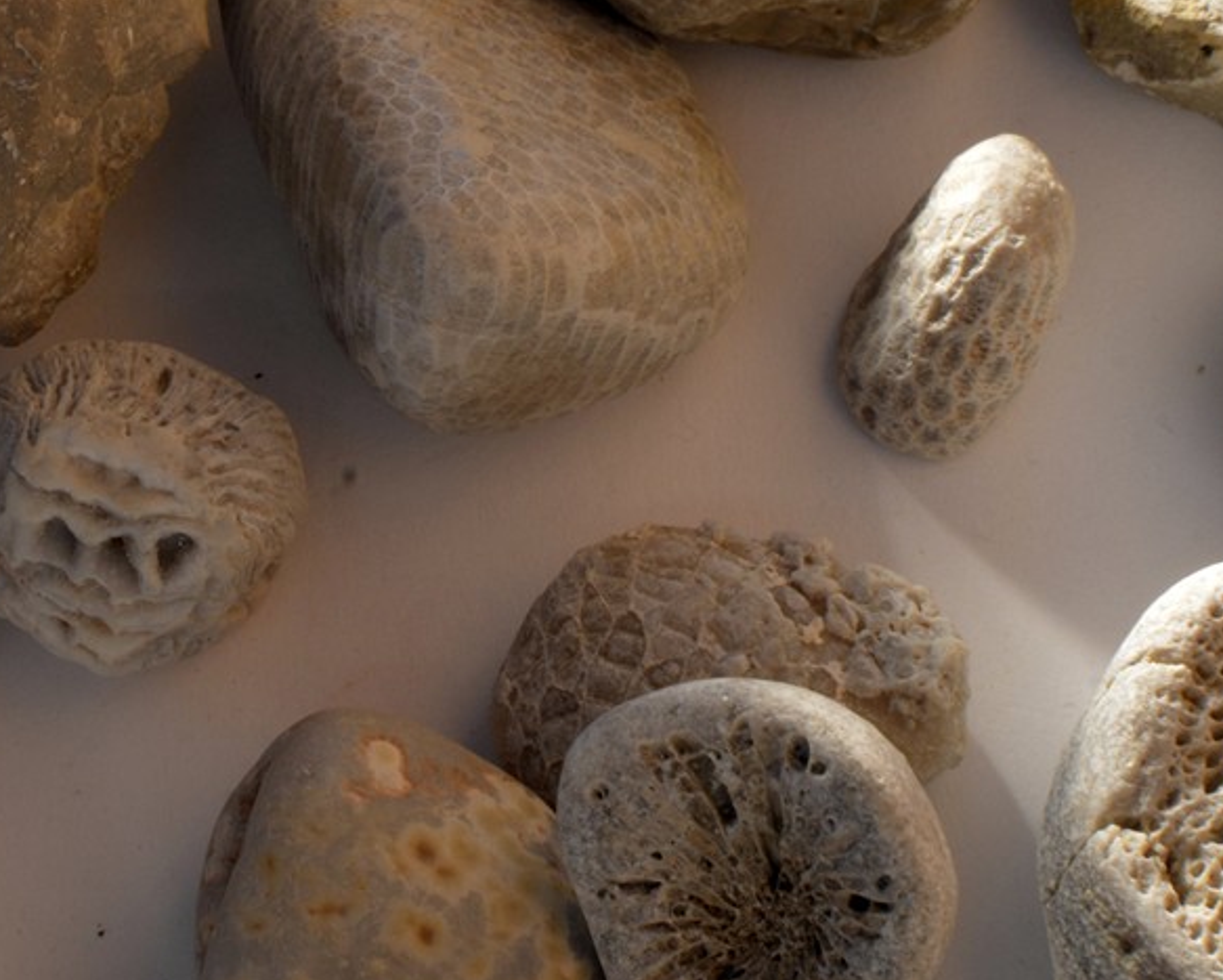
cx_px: 208
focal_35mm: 108
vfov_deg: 14.2
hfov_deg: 17.6
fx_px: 3912
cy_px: 238
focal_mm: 35
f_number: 22
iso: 100
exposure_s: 10
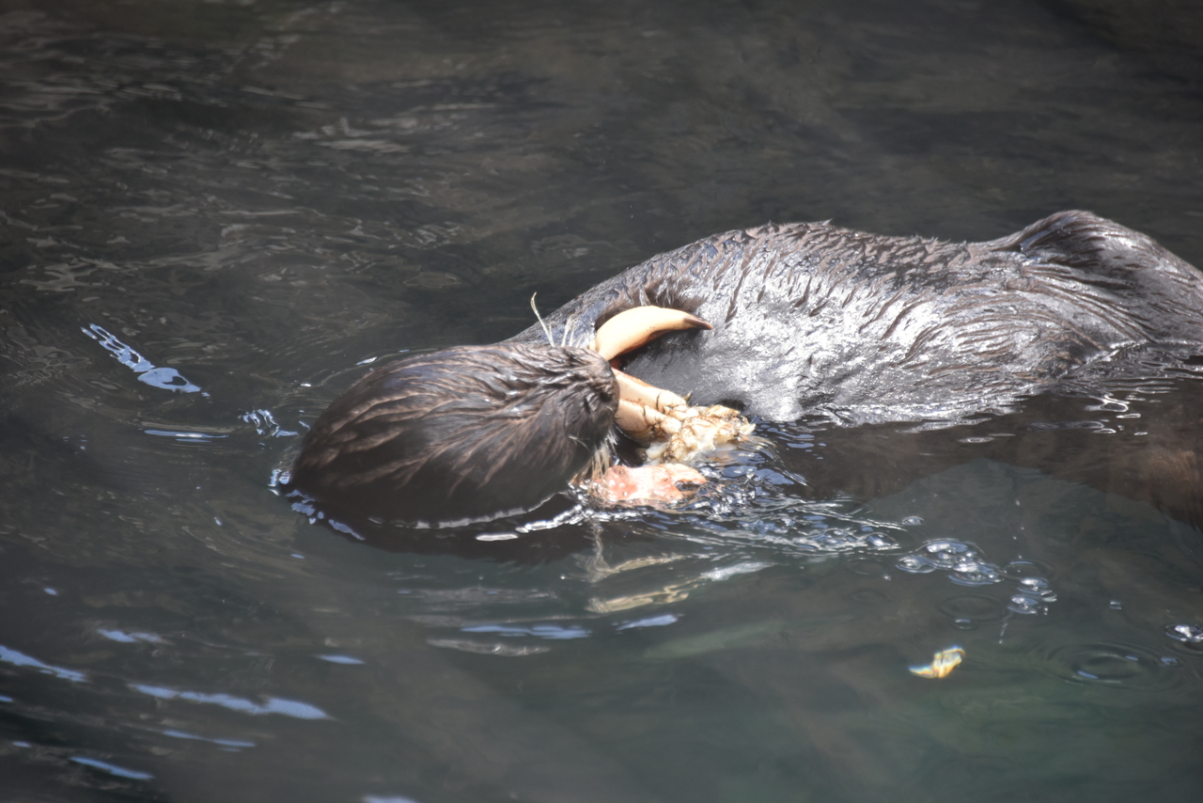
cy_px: 402
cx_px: 602
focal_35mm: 300
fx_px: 10027
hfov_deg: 6.9
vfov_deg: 4.6
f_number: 5.6
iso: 1100
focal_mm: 300
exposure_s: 1/640
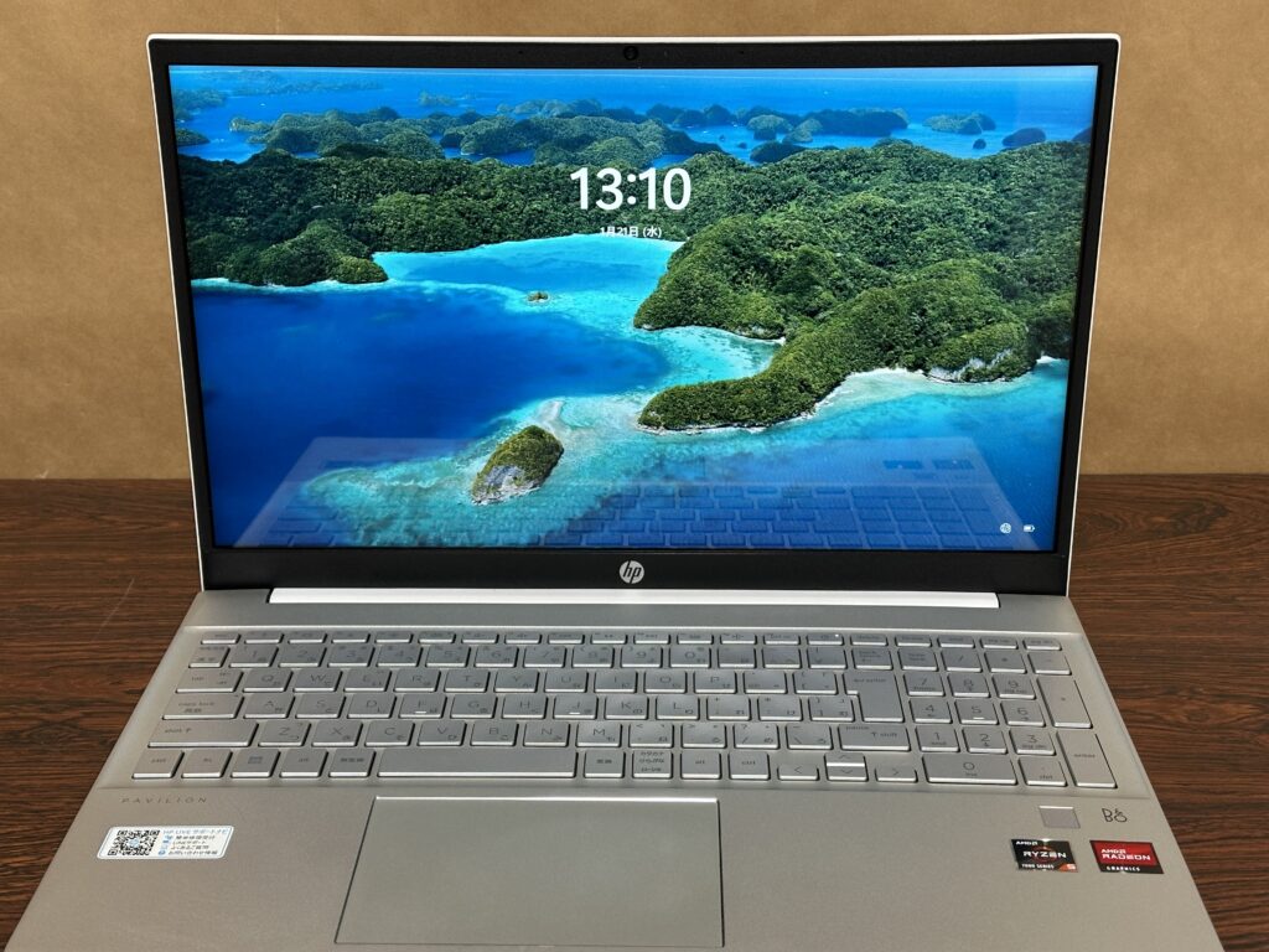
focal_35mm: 48
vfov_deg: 30.3
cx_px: 634
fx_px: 1760
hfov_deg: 39.7
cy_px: 476
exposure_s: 1/50
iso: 200
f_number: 1.78
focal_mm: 6.86
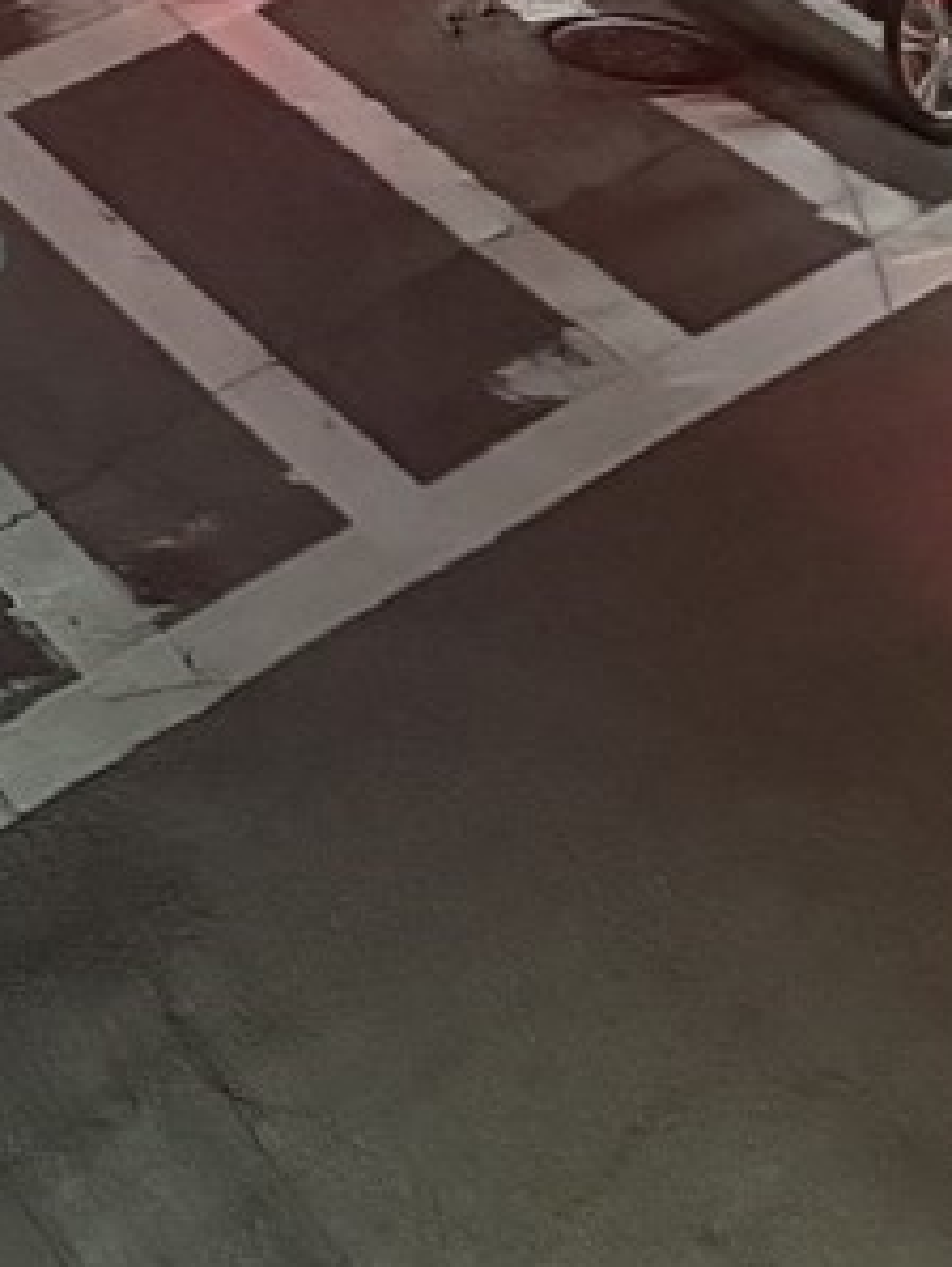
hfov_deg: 10.4
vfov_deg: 13.6
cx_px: -824
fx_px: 4907
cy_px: -761
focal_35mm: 134
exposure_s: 1/30
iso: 800
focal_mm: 5.96
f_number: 1.6
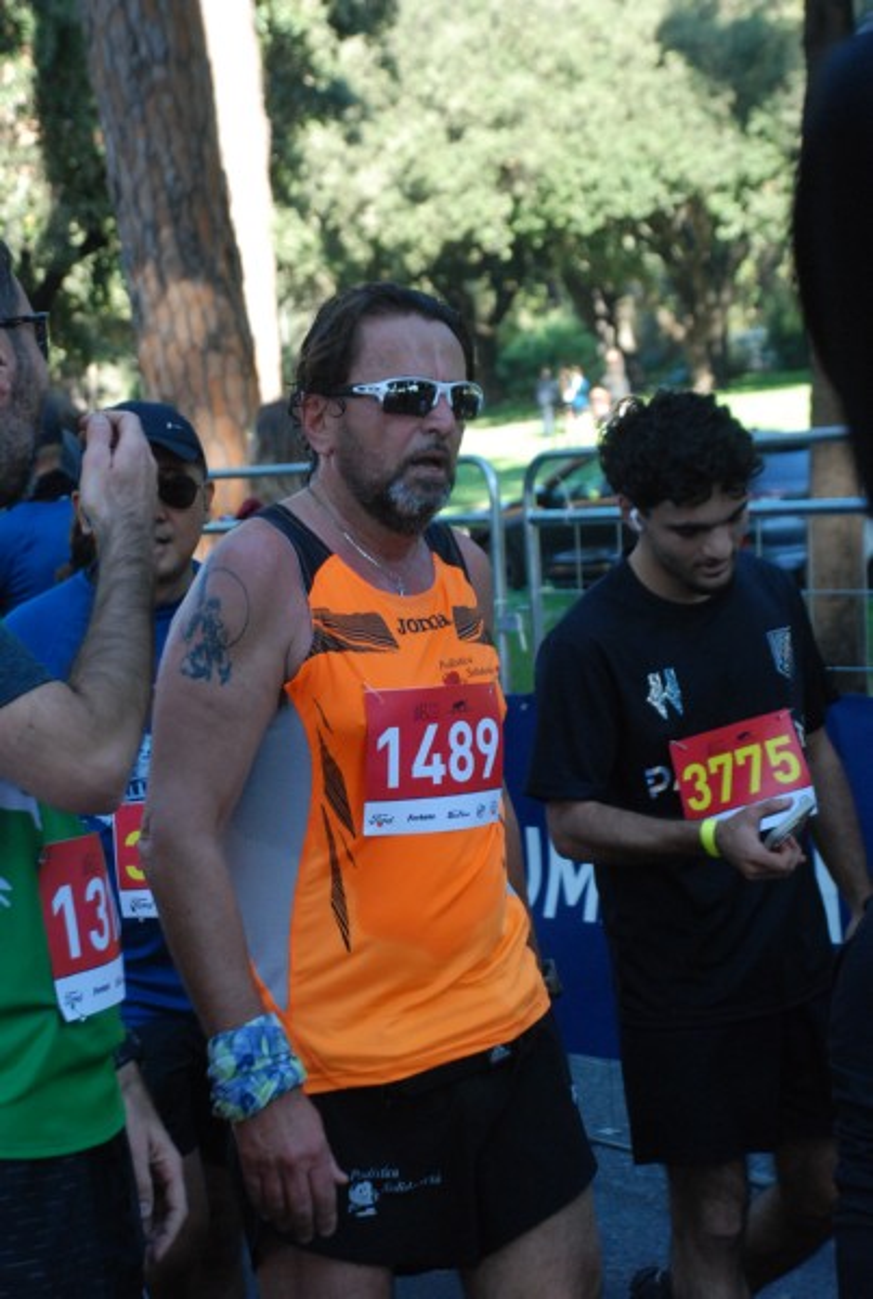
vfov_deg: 25.9
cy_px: 650
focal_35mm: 78
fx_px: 2822
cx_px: 436
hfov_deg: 17.6
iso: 1000
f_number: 5
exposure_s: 1/320
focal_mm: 52
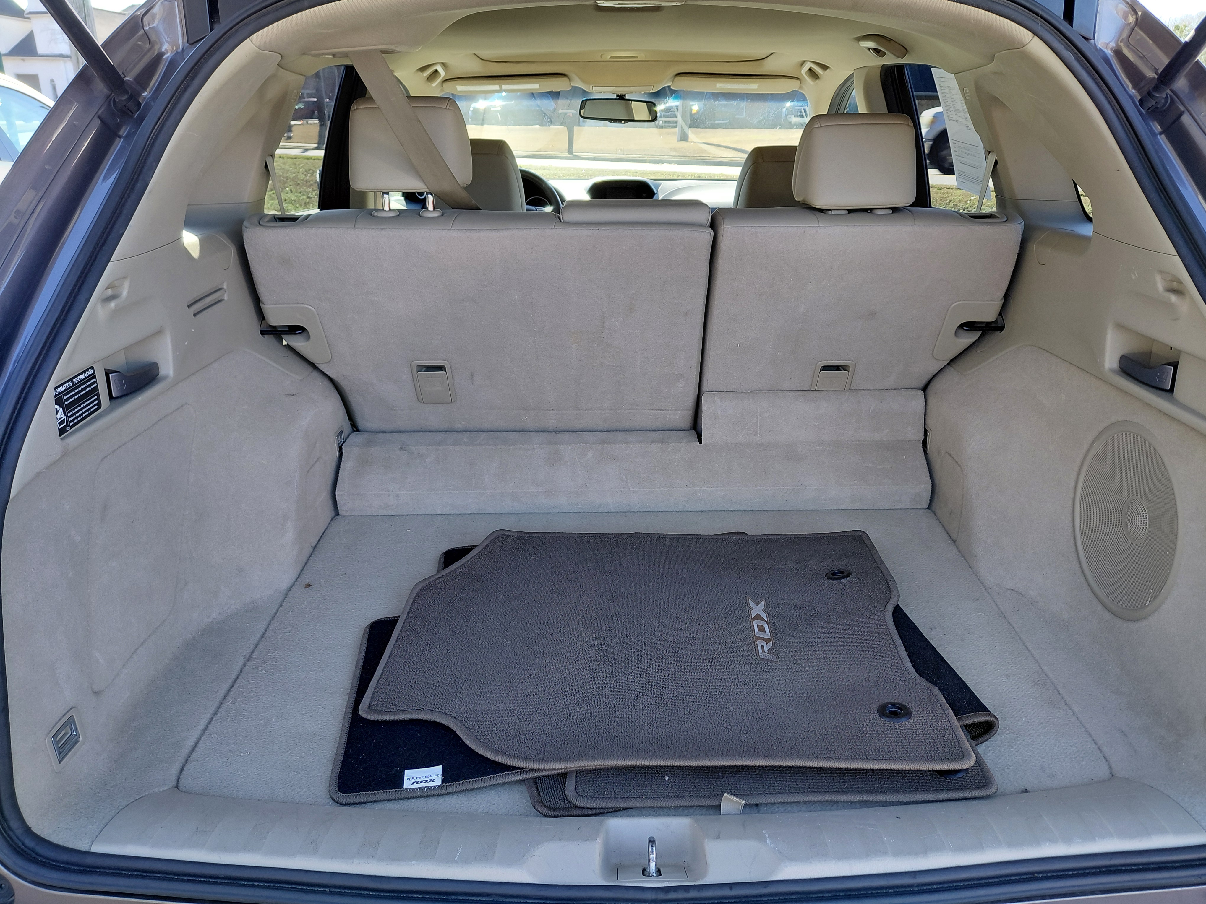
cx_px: 603
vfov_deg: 54.9
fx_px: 871
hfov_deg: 69.4
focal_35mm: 25
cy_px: 452
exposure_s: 1/142
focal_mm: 4.69
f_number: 1.8
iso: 50
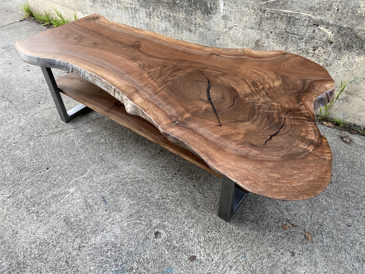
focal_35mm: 26
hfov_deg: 67.3
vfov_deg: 53.1
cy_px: 137
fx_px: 274
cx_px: 182
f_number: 1.8
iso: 125
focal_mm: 4.25
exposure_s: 1/60
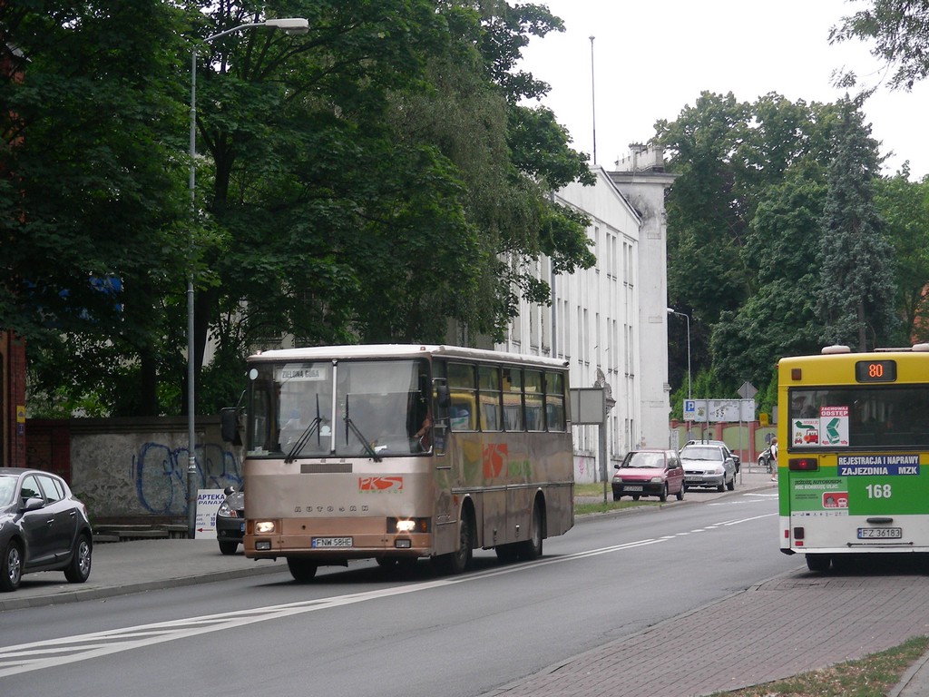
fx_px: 3435
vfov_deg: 11.6
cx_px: 464
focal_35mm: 128
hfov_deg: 15.4
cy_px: 348
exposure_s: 1/261
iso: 50
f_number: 4
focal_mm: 21.3
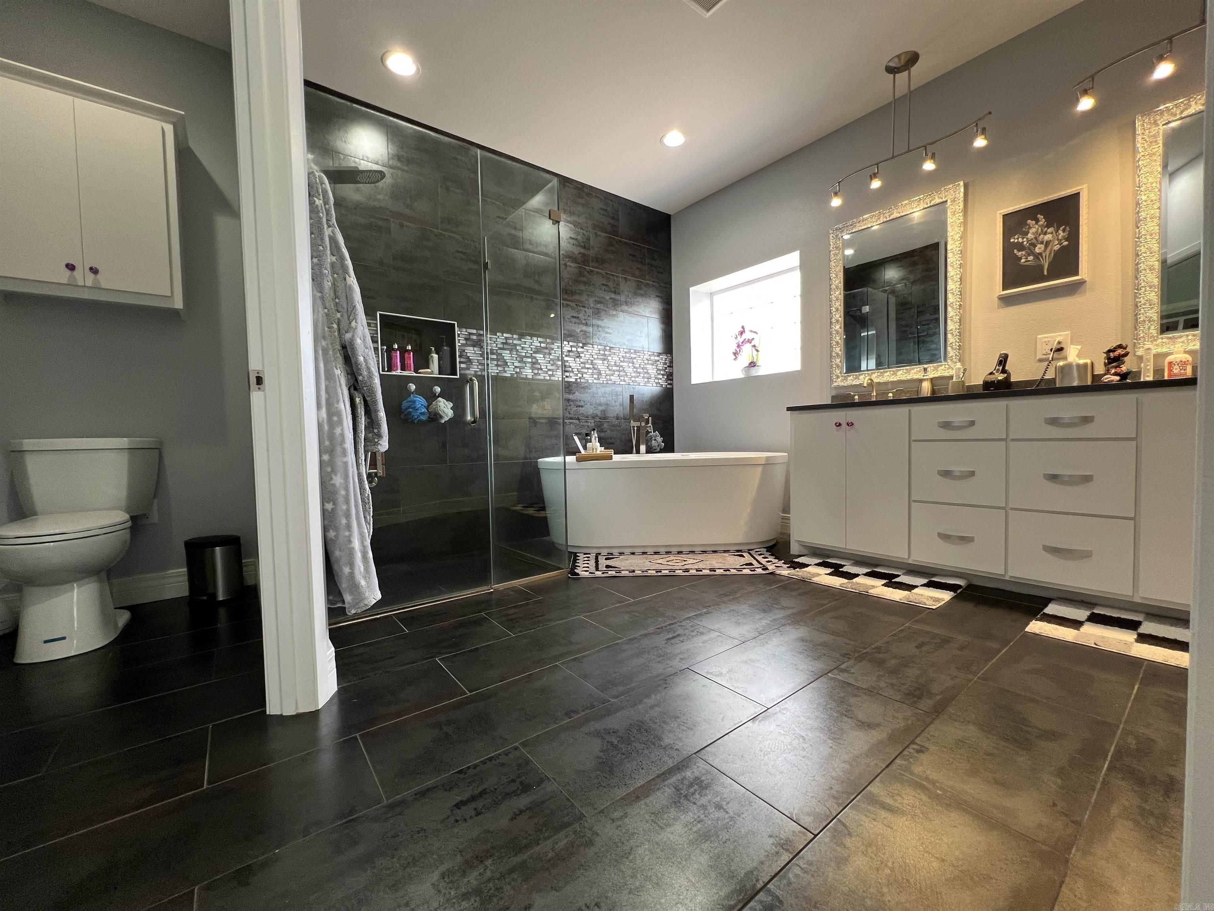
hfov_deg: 106.2
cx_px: 607
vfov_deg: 89.9
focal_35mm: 13
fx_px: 456
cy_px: 456
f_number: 1.8
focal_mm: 1.57
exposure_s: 1/60
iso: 160
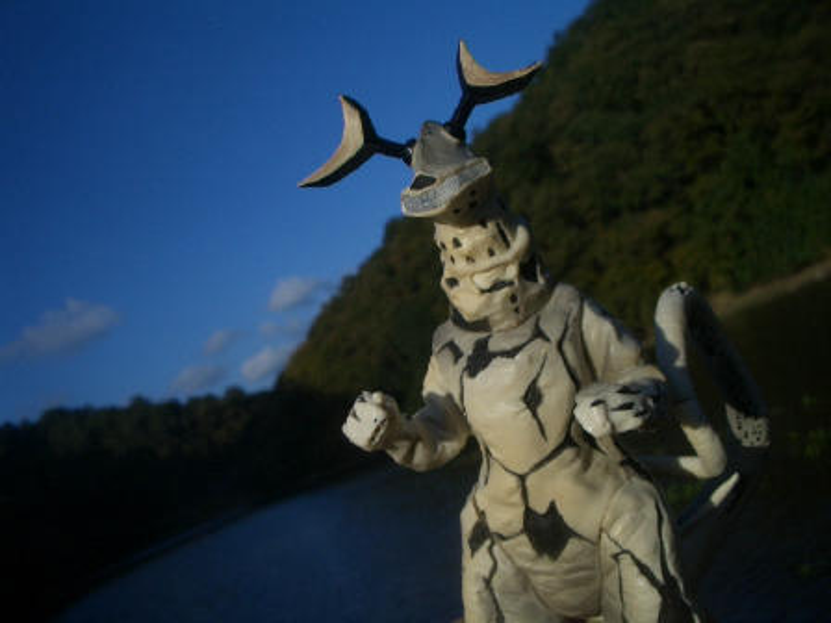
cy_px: 312
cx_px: 416
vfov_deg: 40.7
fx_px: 840
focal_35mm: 35
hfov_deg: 52.6
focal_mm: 5.8
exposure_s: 1/1250
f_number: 4.3
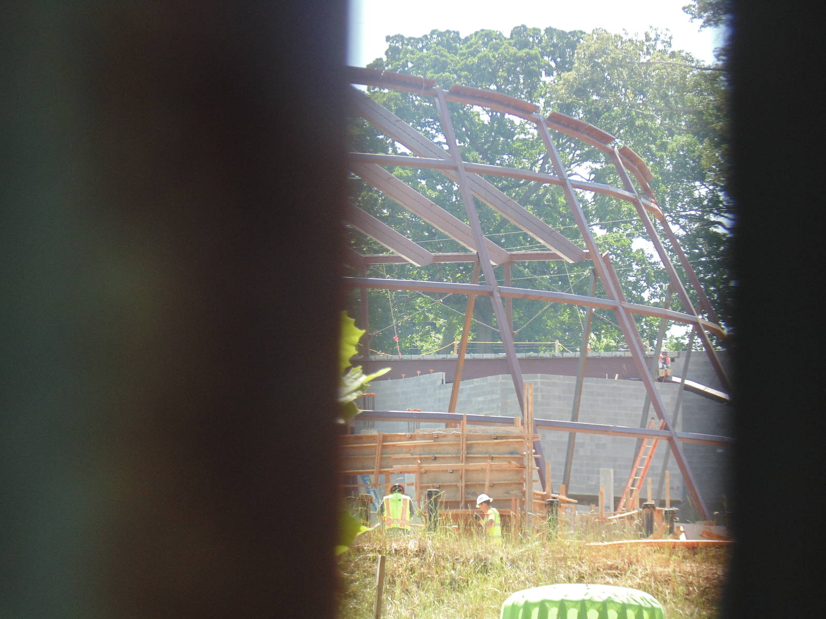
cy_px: 310
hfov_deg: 16.6
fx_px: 2840
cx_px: 413
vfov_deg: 12.5
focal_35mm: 119
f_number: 4.8
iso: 100
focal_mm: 21.3
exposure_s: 1/125
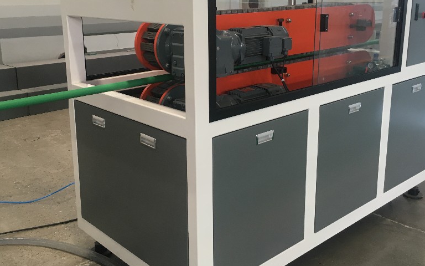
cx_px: 205
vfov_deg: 31.9
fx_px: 463
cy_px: 104
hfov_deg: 49.3
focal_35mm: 40
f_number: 2.2
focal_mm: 4.15
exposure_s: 1/33
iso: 80
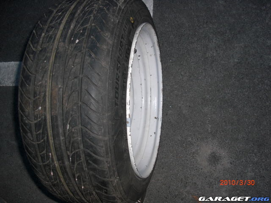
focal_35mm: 36
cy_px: 102
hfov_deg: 51.4
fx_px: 282
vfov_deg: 39.7
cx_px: 136
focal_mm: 6.3
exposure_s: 1/60
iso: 100
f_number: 2.8
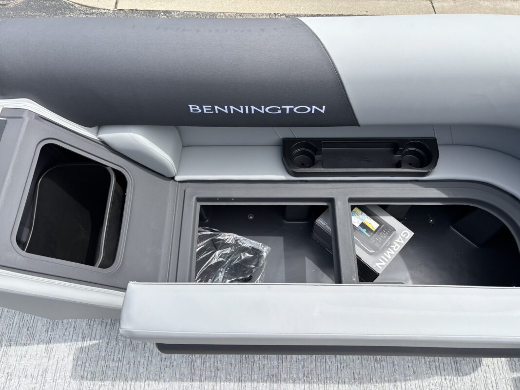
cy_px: 195
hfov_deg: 67.3
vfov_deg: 53.1
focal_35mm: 26
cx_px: 260
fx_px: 391
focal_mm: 5.96
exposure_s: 1/1695
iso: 50
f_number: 1.6
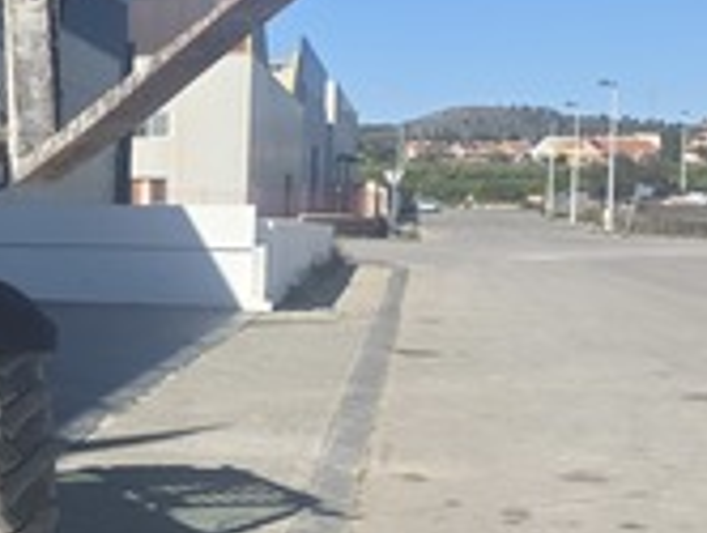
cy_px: 269
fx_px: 1554
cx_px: -334
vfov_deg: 19.4
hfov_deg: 21.7
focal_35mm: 76
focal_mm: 6.3
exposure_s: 1/5017
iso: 80
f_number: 1.7
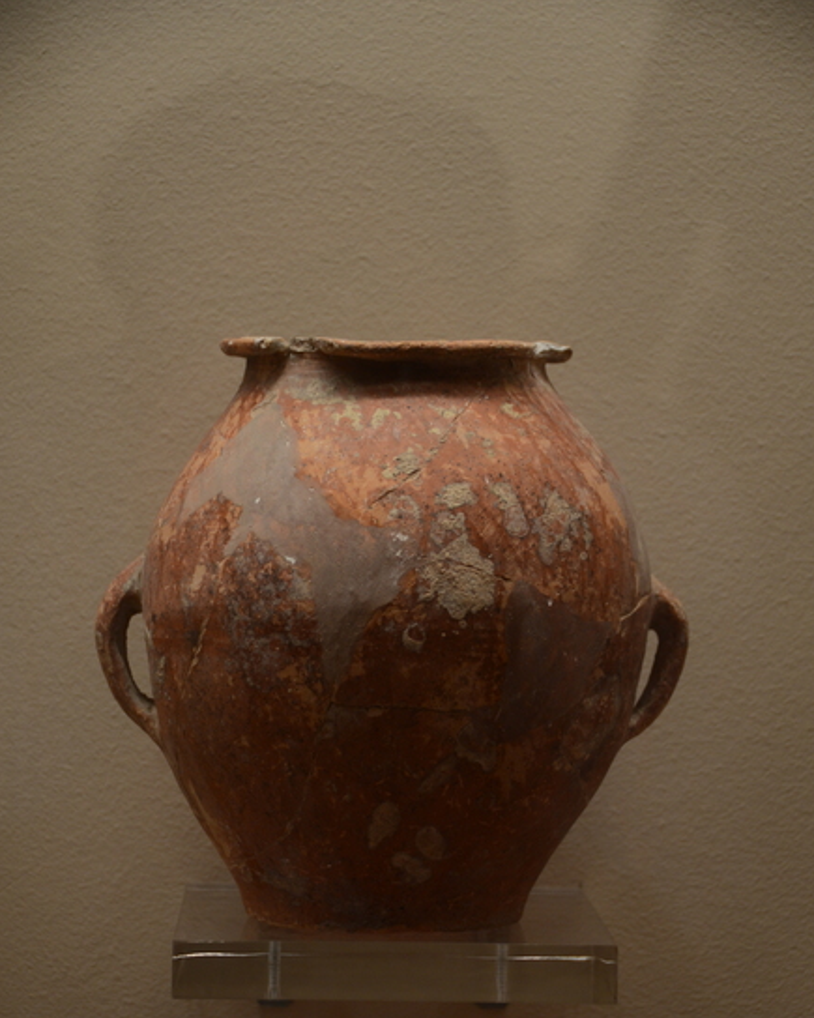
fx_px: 3615
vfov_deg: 16.0
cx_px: 408
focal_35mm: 120
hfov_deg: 12.8
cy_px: 619
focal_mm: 70
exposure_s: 1/60
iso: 500
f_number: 5
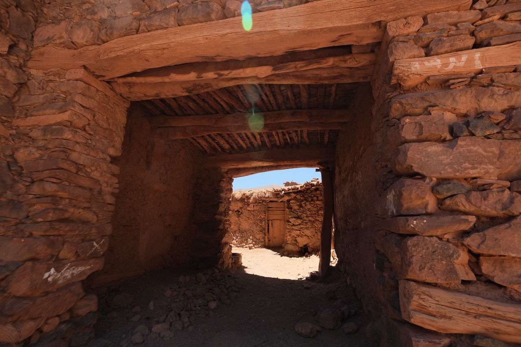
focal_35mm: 15
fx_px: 217
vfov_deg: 77.3
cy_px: 174
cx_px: 260
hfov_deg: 100.4
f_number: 5
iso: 160
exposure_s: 1/180
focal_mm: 10
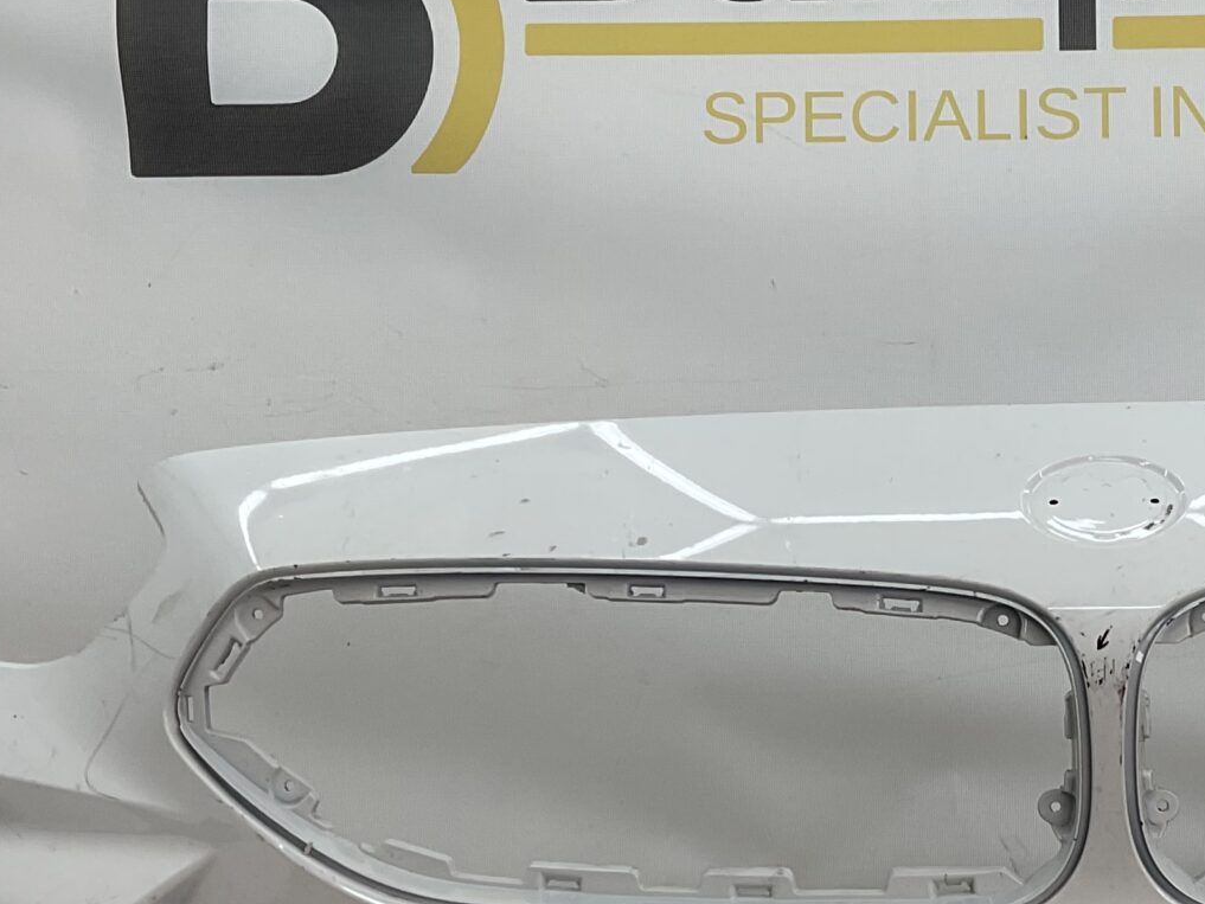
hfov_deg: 25.9
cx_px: 1071
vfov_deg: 20.1
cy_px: 620
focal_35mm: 73
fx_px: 2541
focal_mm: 3
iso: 16
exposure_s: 1/176
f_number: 1.8
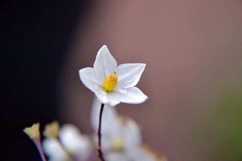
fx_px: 1059
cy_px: 80
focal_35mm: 158
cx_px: 121
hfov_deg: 13.0
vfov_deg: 8.7
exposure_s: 1/160
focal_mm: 105
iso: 400
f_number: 9
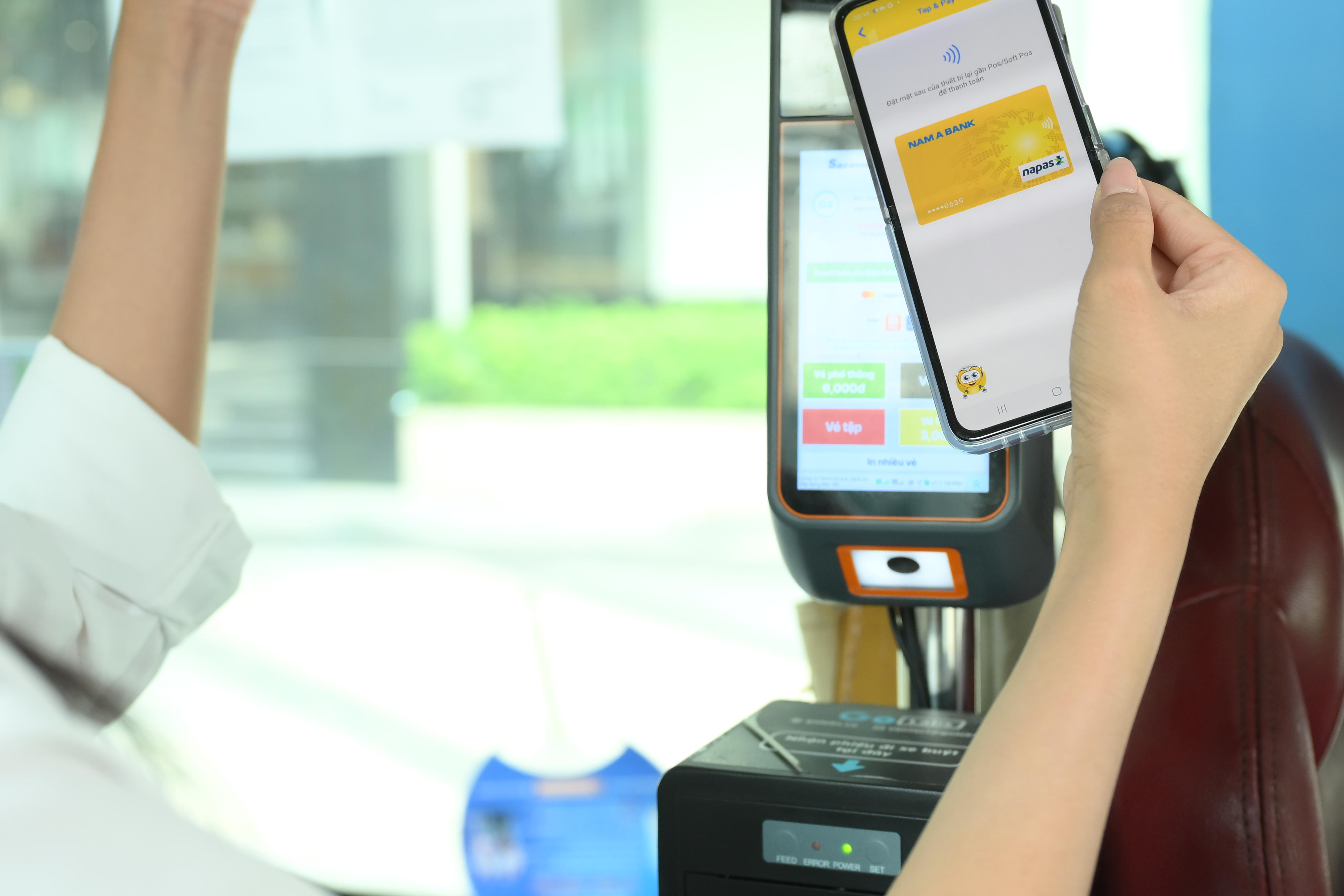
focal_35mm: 55
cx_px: 743
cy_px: 312
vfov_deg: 24.5
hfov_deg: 36.2
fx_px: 2053
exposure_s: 1/320
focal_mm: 37
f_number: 3.5
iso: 1000
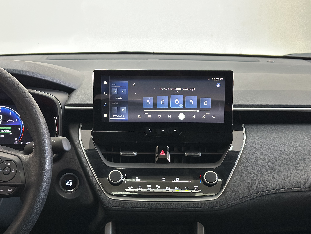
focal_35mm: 48
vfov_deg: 30.3
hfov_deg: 39.7
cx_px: 156
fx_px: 431
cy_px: 117
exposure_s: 1/48
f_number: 1.78
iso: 400
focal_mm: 6.86
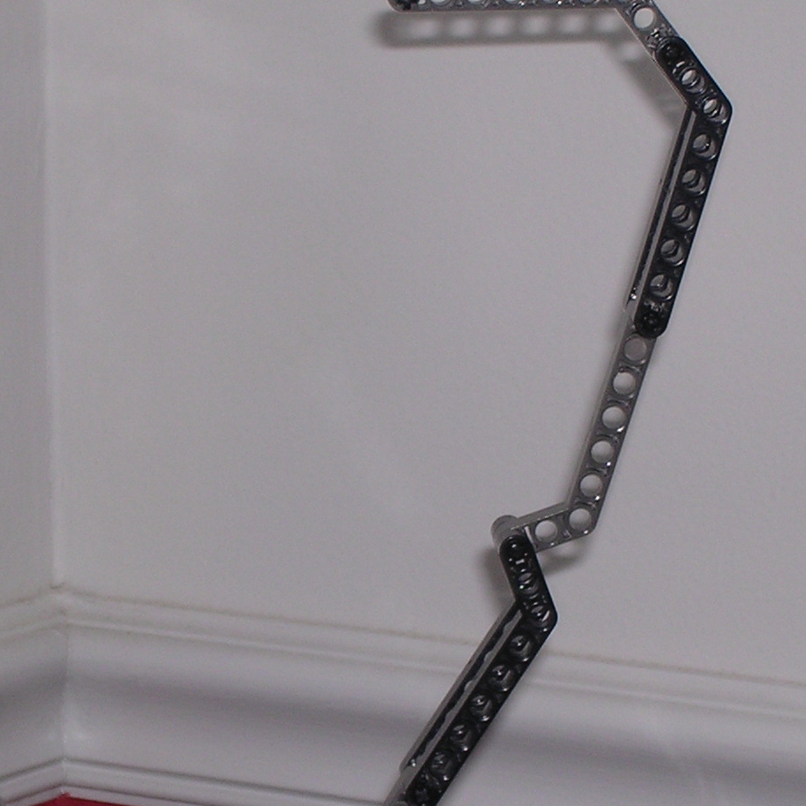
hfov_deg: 7.7
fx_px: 6006
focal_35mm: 228
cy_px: 480
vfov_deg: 7.7
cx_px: 345
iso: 100
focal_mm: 17.4
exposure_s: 1/60.1
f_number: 4.9
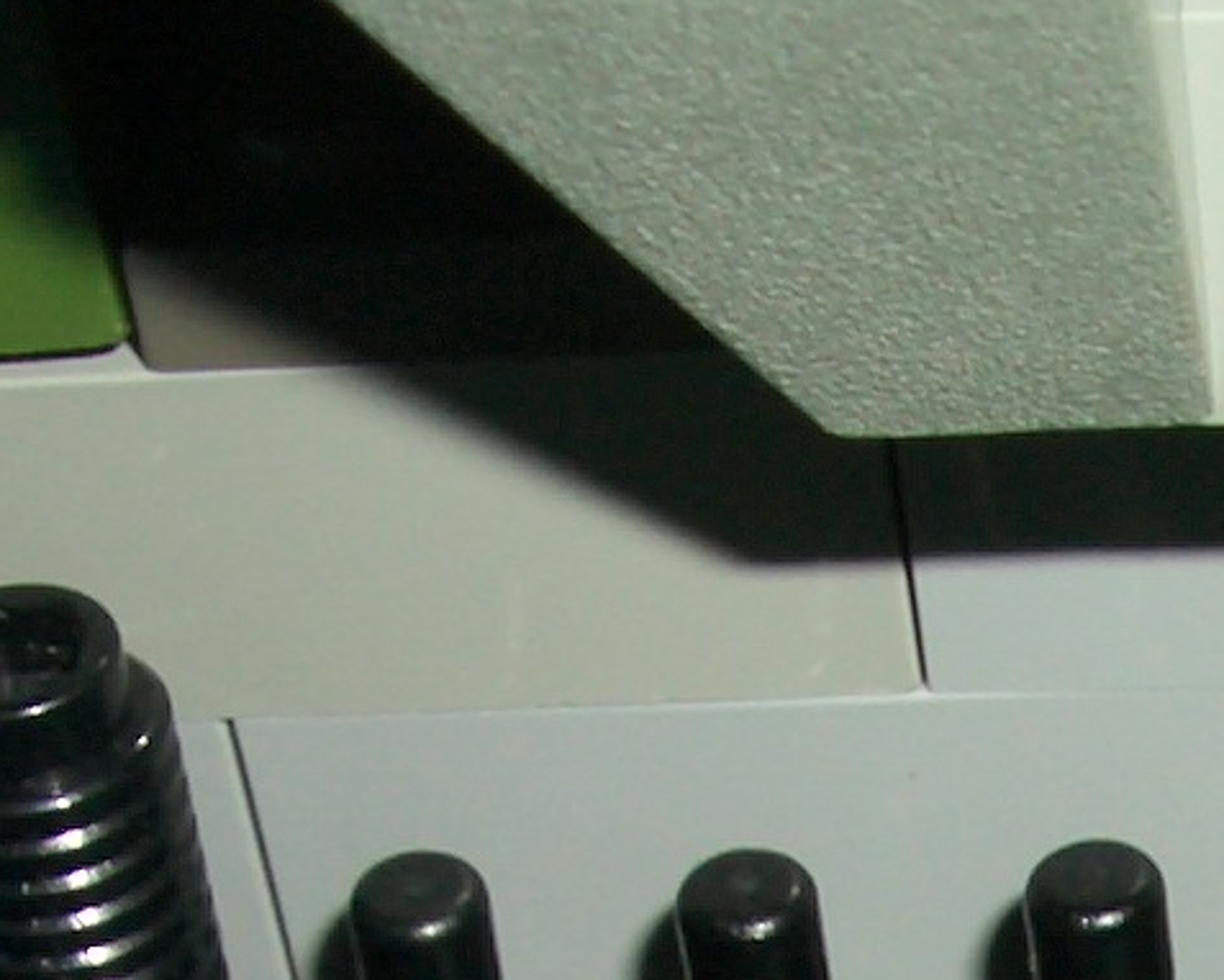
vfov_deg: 8.7
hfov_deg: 11.5
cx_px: 1434
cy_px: 2104
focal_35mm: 165
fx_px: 5980
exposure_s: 1/60
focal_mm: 5.8
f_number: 4.3
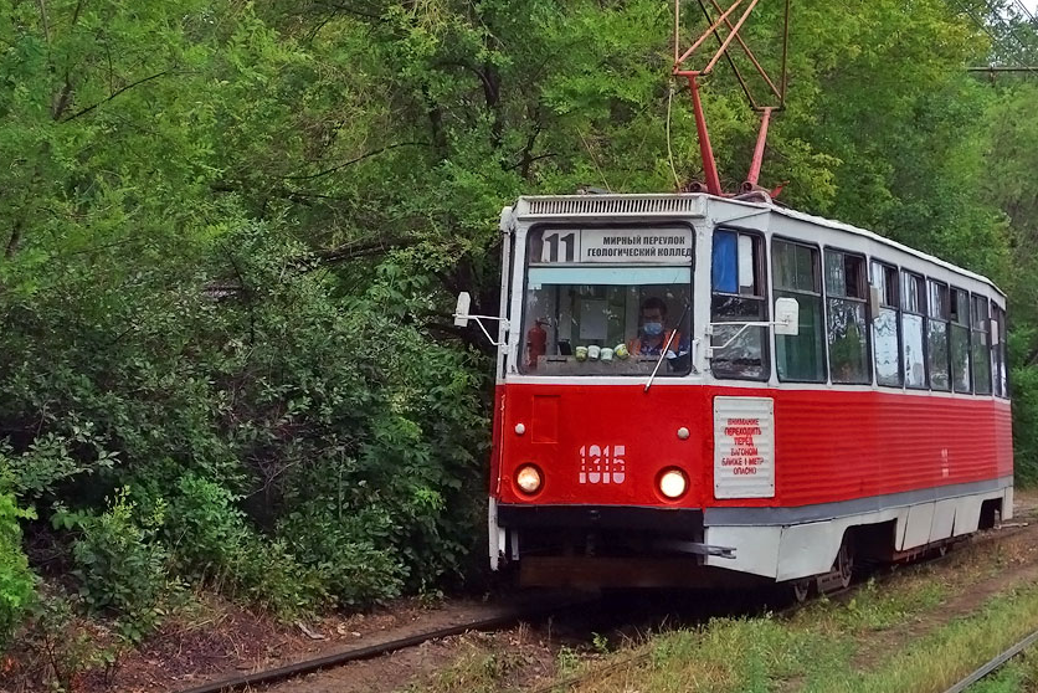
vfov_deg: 20.6
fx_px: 1904
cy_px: 226
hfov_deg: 30.4
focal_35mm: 66
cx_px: 611
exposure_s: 1/500
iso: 200
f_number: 3.2
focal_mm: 16.99
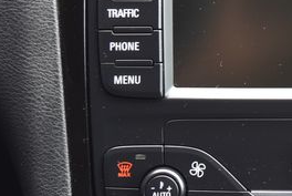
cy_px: -87
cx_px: 331
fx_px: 1731
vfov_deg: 6.4
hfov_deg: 9.5
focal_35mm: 213
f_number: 4
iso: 500
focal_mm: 55
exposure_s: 1/15
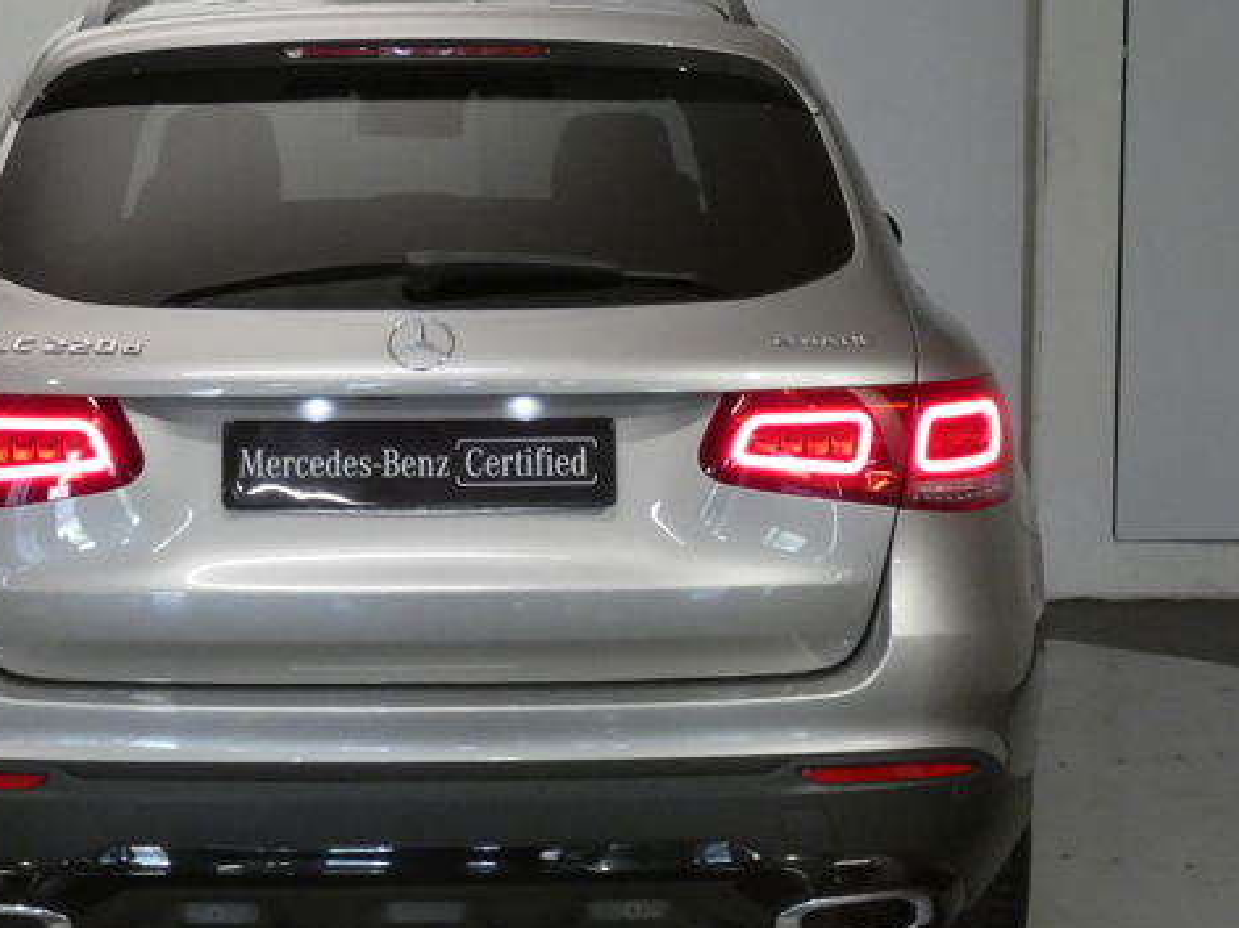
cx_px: 424
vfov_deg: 17.4
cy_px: 531
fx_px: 3042
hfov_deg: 22.9
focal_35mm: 85
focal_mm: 9
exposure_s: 1/80
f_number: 3.9
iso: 640
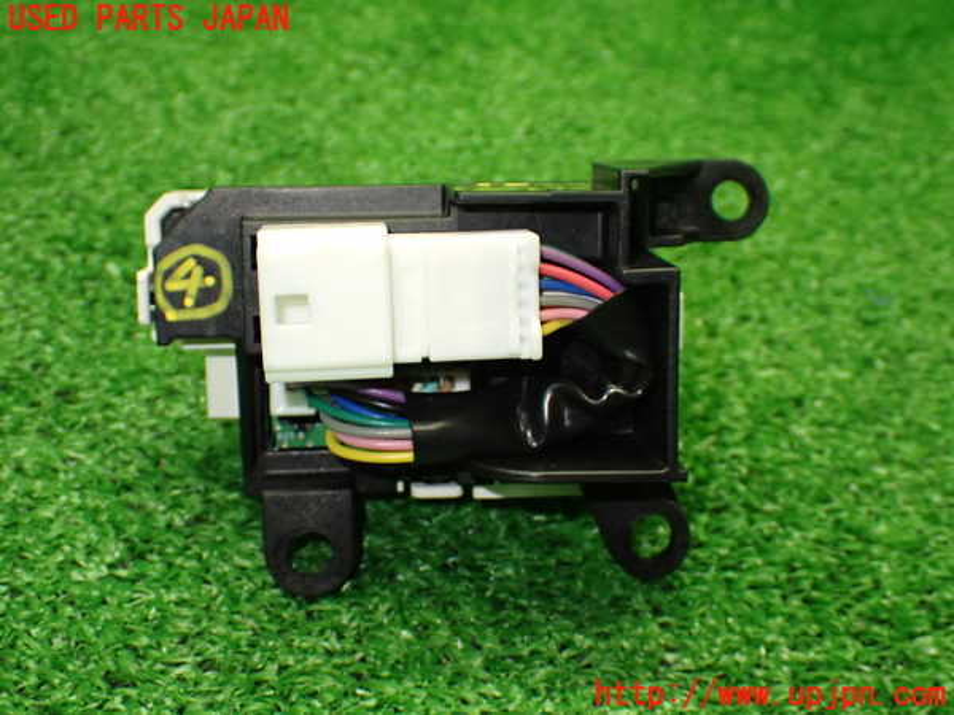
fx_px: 1378
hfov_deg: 38.2
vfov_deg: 29.1
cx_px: 477
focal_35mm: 50
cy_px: 358
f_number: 3.2
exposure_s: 1/100
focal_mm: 9.01
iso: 800
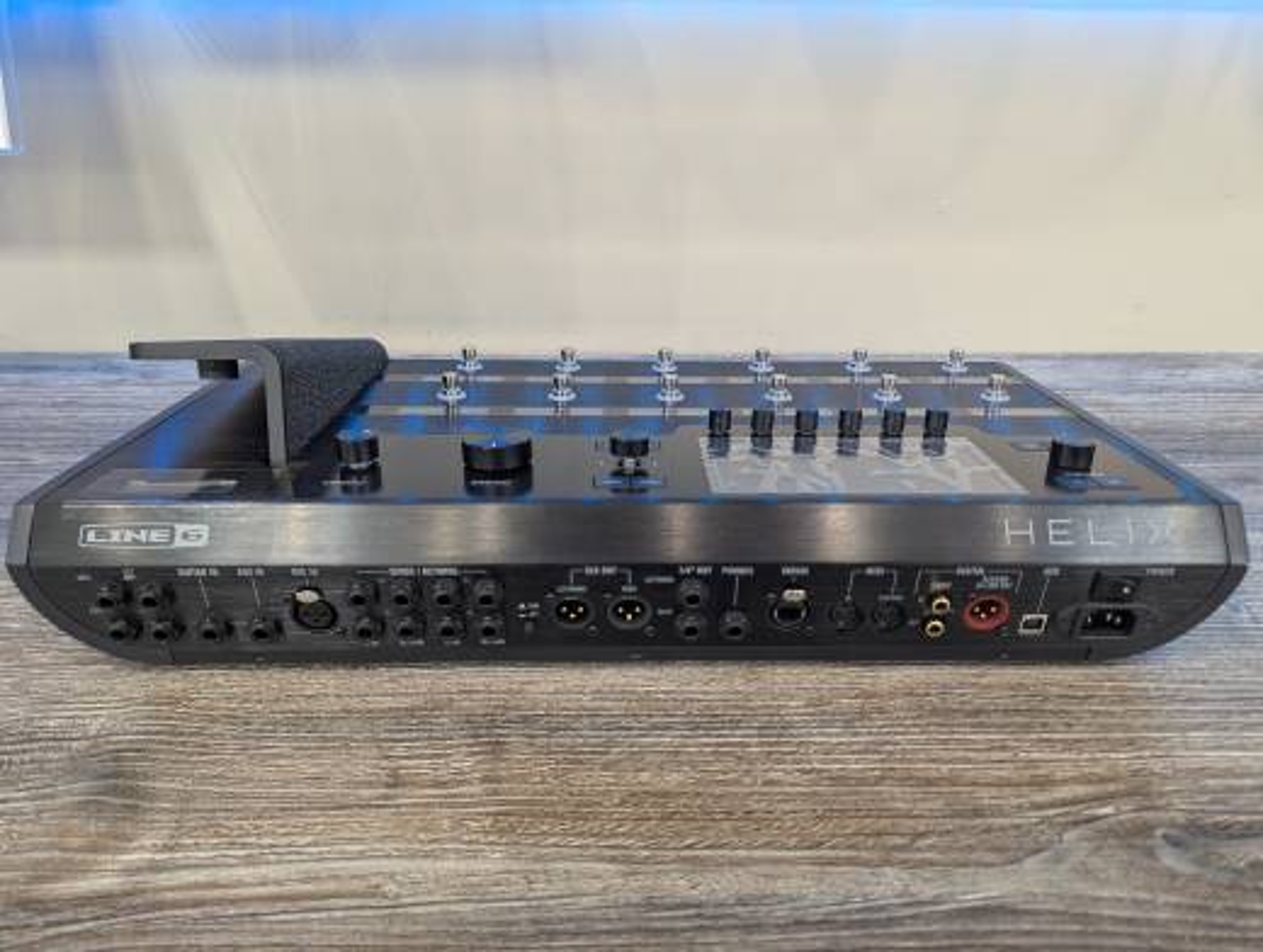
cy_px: 476
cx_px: 632
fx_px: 877
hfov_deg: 71.5
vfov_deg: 57.0
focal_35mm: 24
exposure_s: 1/60
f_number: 1.85
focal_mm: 6.81
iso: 214
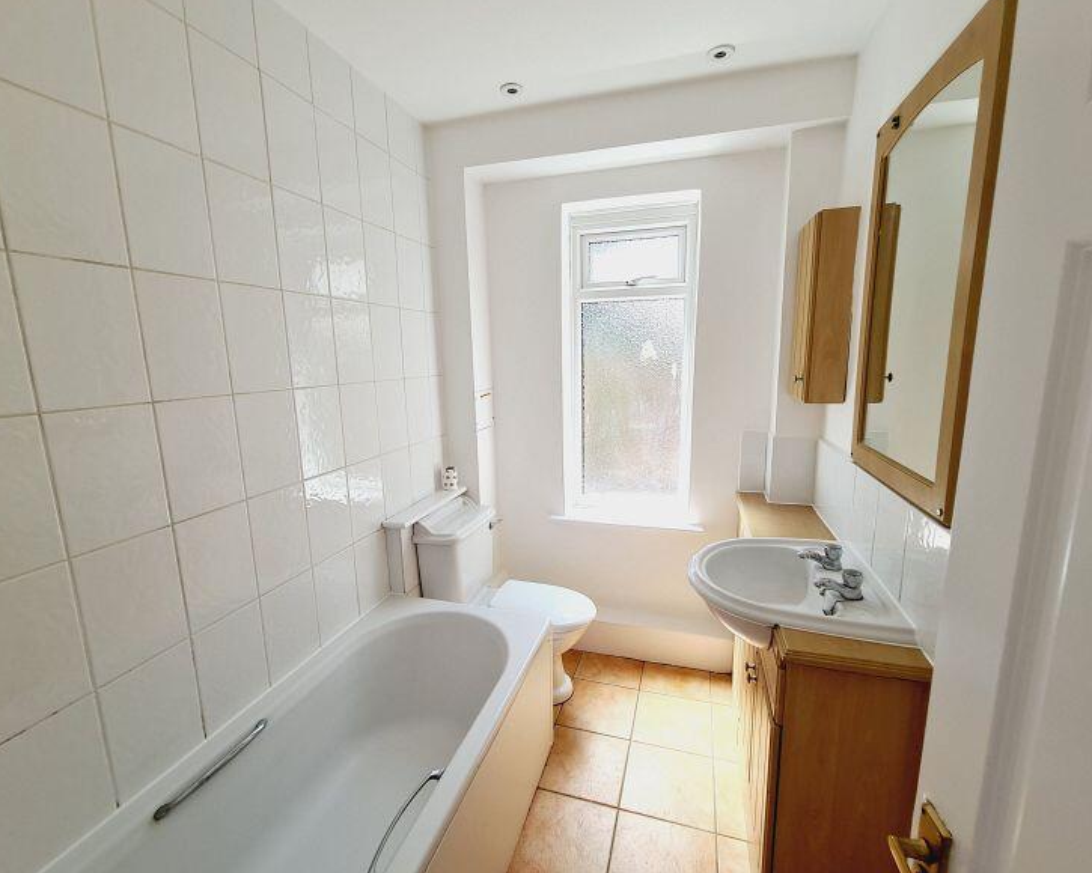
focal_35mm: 14
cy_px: 435
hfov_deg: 100.7
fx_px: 452
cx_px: 539
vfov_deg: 88.0
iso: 50
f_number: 2.2
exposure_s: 1/237
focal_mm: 2.2
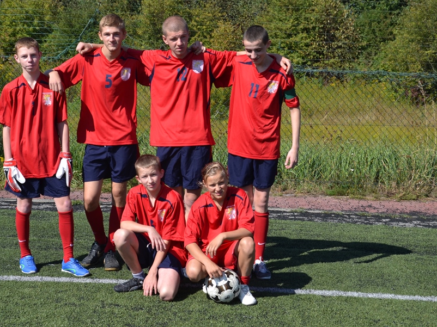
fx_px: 883
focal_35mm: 70
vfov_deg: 21.0
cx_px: 169
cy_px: 144
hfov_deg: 27.7
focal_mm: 38
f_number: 7.1
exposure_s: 1/250
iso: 100
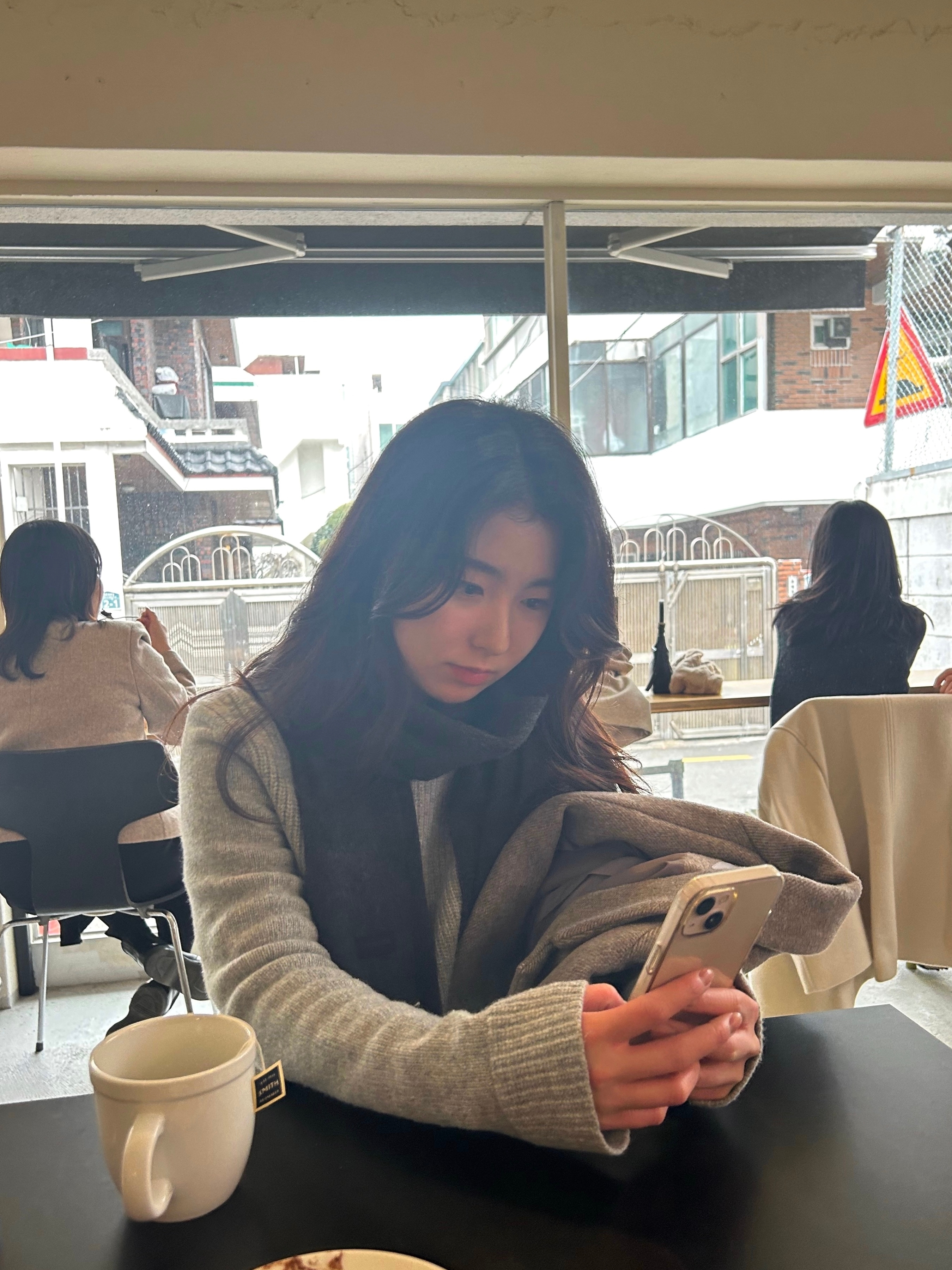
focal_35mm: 26
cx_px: 476
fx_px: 953
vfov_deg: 67.3
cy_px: 635
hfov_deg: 53.1
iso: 160
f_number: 1.5
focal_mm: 5.7
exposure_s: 1/60
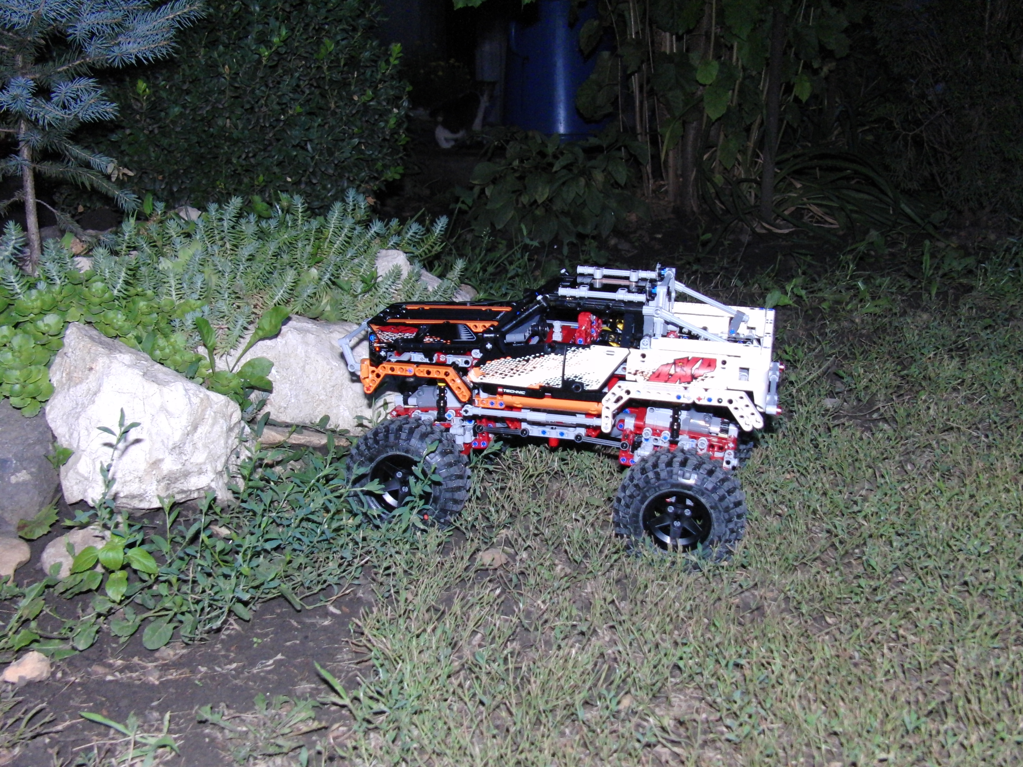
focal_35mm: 36
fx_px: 1064
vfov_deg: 39.7
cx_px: 512
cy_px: 384
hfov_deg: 51.4
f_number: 2.7
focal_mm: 7.3
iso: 400
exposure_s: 1/60
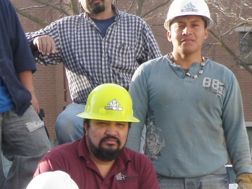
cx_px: 32
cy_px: 223
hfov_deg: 17.6
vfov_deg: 13.1
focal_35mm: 110
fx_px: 801
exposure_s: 1/100
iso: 50
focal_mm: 6.53
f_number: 5
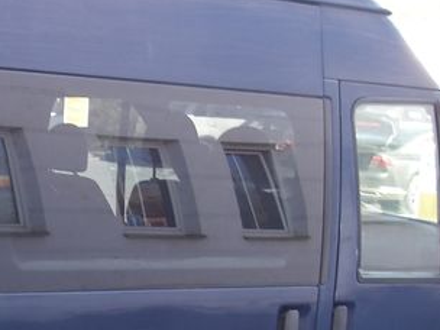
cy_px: 342
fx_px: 1157
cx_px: -59
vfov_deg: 15.9
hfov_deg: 20.4
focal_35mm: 91
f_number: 3
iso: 100
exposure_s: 1/60
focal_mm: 4.9
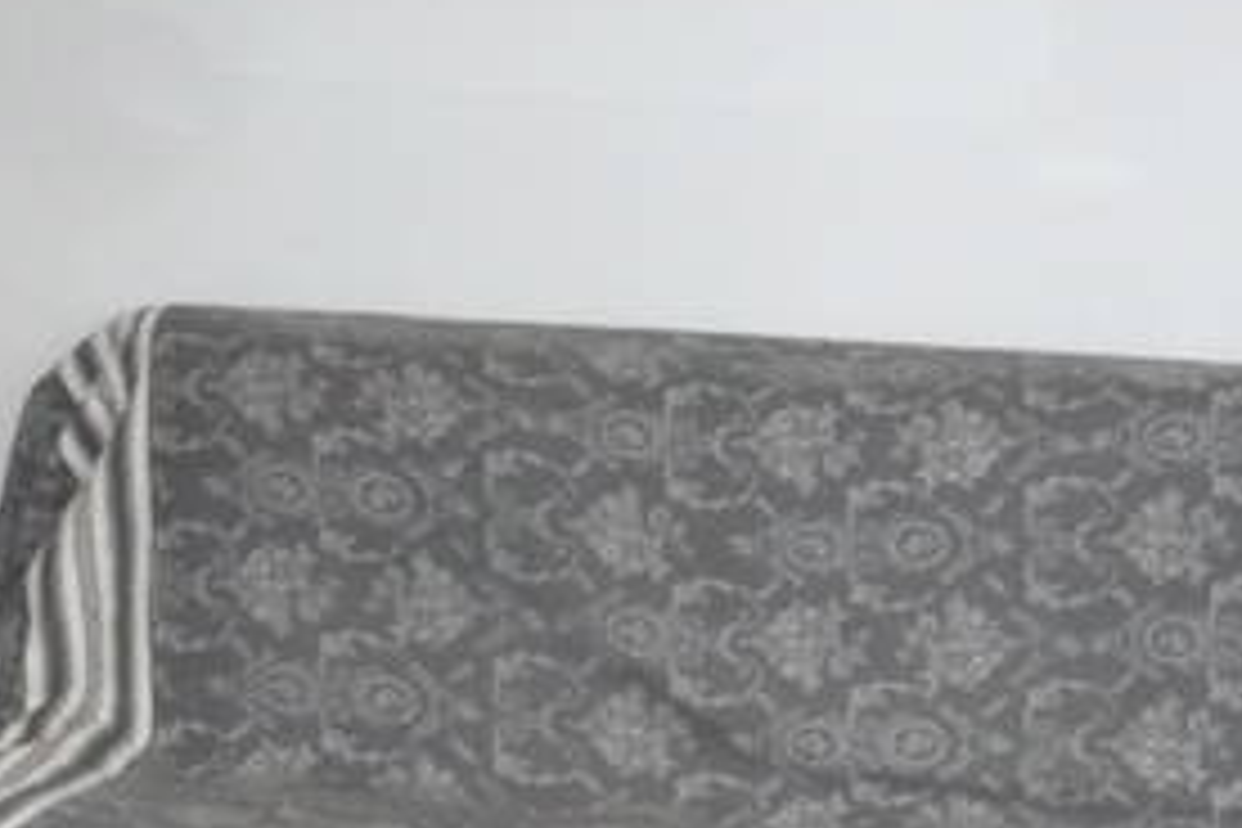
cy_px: 1017
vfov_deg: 12.8
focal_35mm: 104
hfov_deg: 19.5
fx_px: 3588
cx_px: 945
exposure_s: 1/30
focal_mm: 5.8
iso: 400
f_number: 2.8
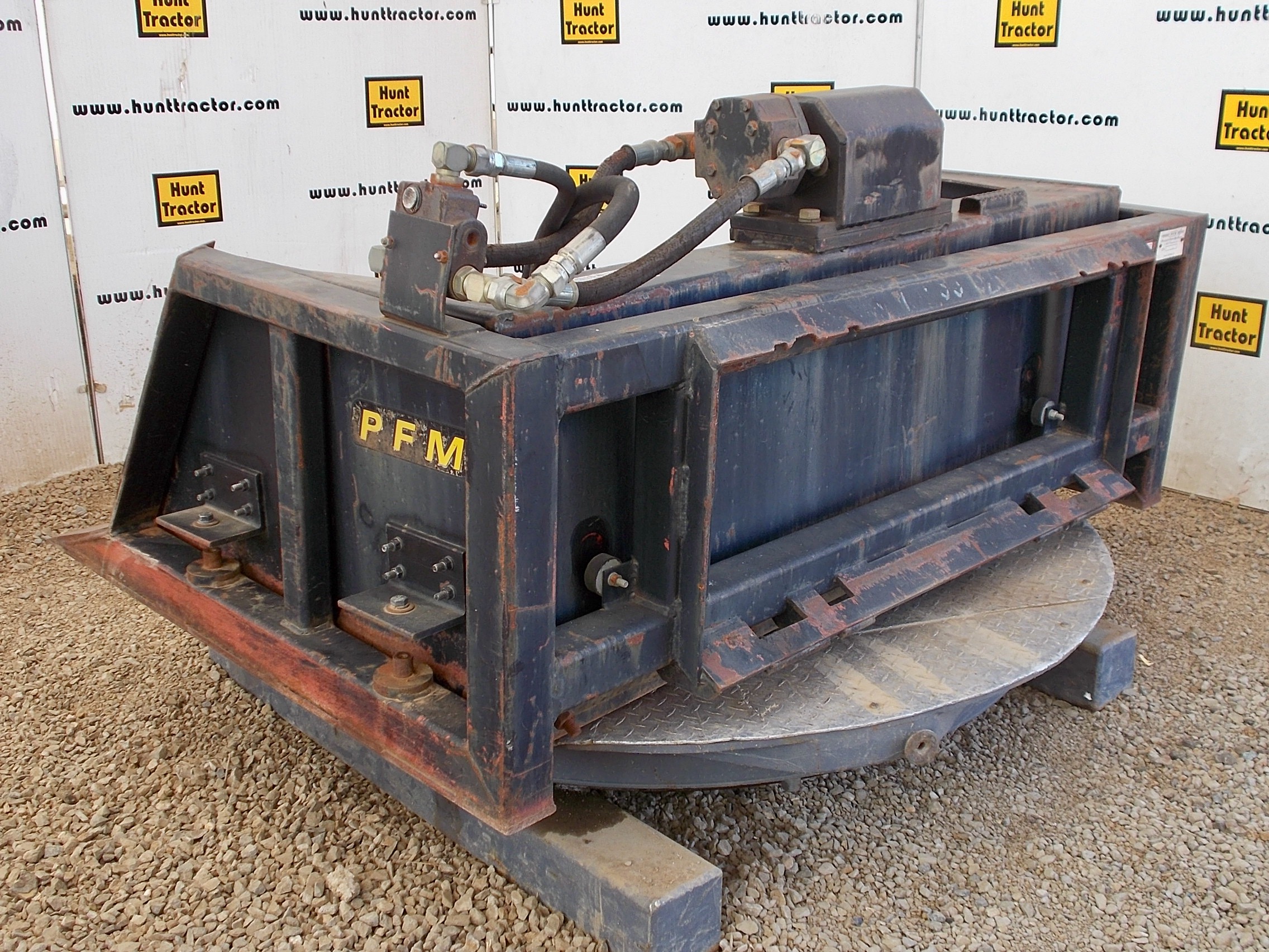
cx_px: 634
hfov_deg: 47.9
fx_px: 1430
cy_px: 476
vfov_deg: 36.8
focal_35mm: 39
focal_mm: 6.9
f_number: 3.9
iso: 80
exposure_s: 1/50
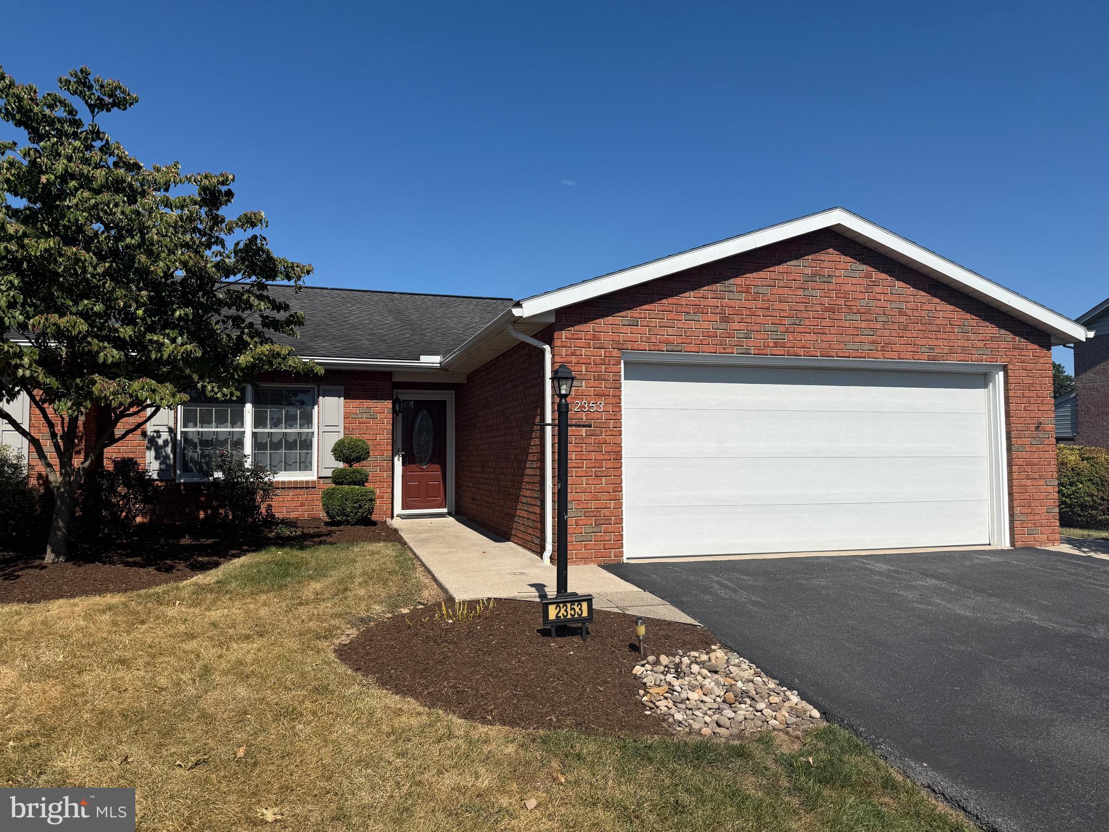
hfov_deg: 71.6
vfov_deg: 56.8
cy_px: 416
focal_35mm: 24
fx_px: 769
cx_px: 554
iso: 80
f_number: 1.78
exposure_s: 1/7353
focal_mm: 6.76
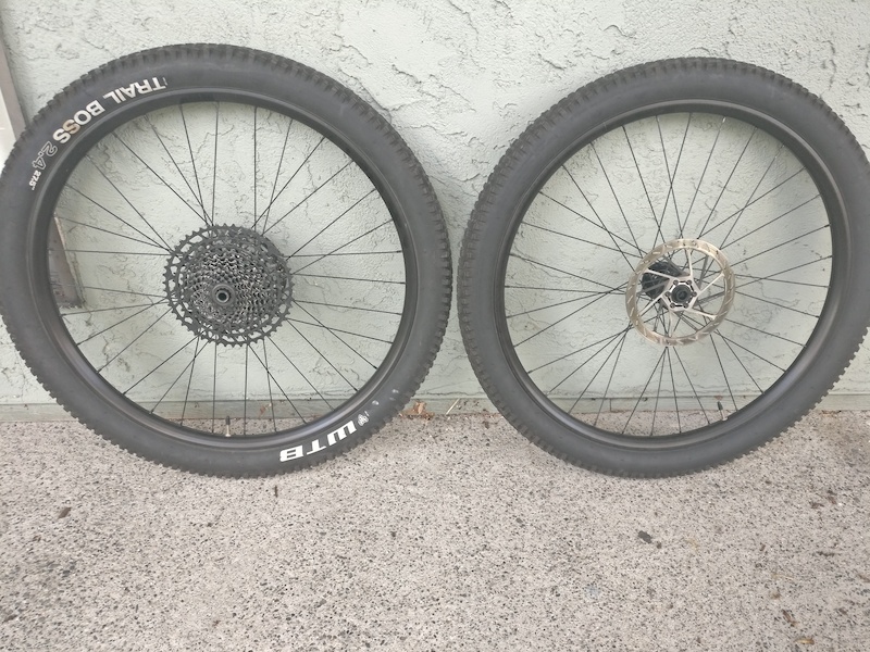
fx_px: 704
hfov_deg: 63.4
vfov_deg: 49.7
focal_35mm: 28
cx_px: 435
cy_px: 326
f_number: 2
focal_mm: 4.26
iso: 200
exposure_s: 1/33
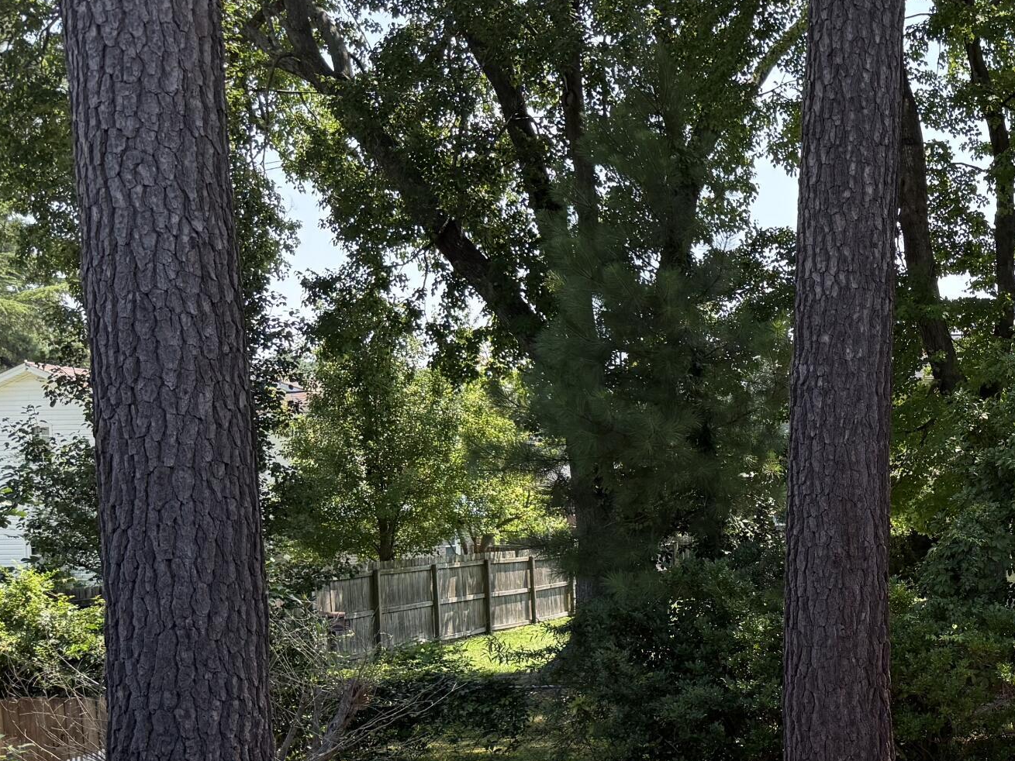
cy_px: 602
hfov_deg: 31.4
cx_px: 1085
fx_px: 1613
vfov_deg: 26.1
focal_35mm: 55
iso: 100
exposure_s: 1/1060
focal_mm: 6.76
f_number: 1.78
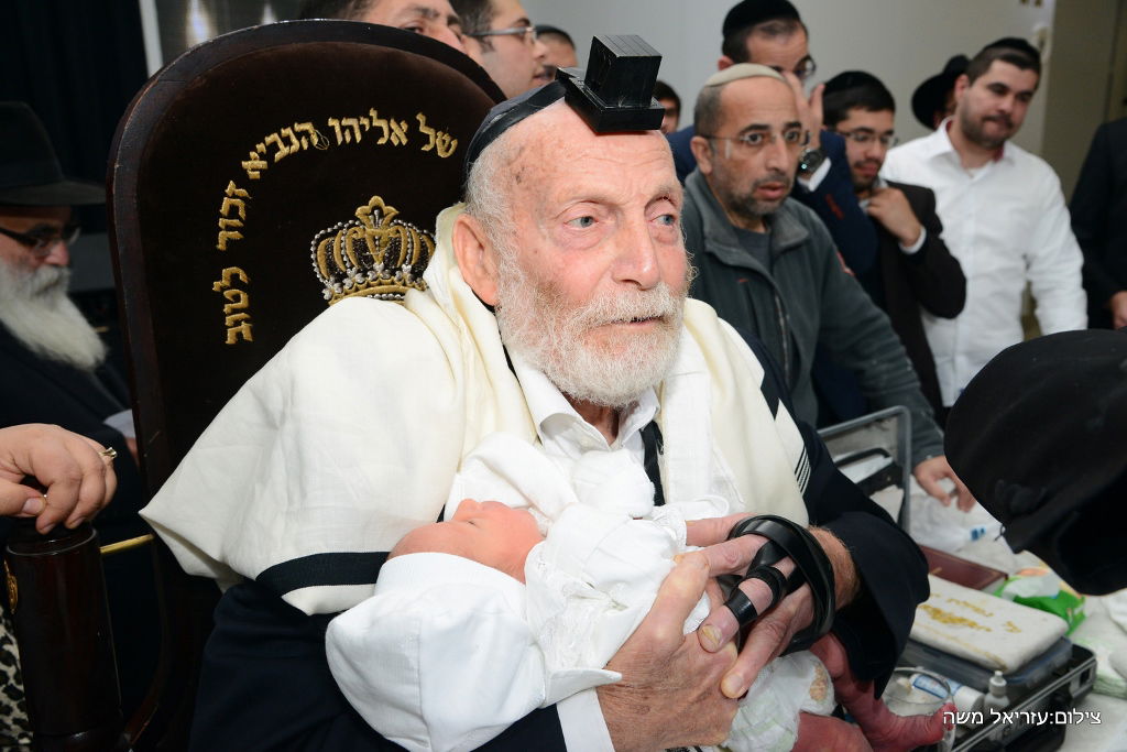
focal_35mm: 32
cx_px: 564
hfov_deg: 58.7
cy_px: 376
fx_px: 1002
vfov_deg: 41.1
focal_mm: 32
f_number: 7.1
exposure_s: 1/100
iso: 1250
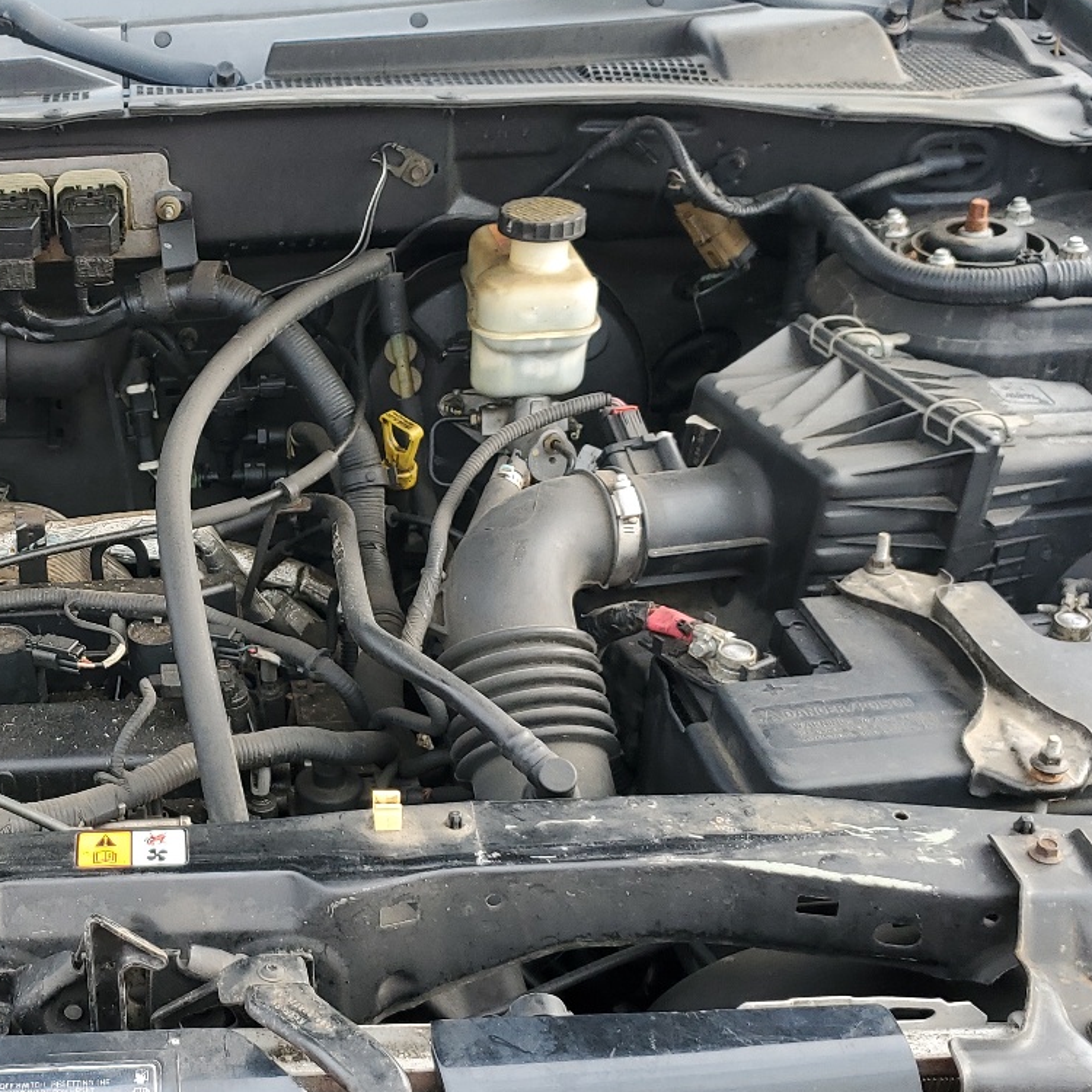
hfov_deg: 32.8
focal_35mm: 49
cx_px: 98
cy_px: 527
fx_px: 1749
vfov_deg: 34.7
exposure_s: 1/156
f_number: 1.5
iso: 50
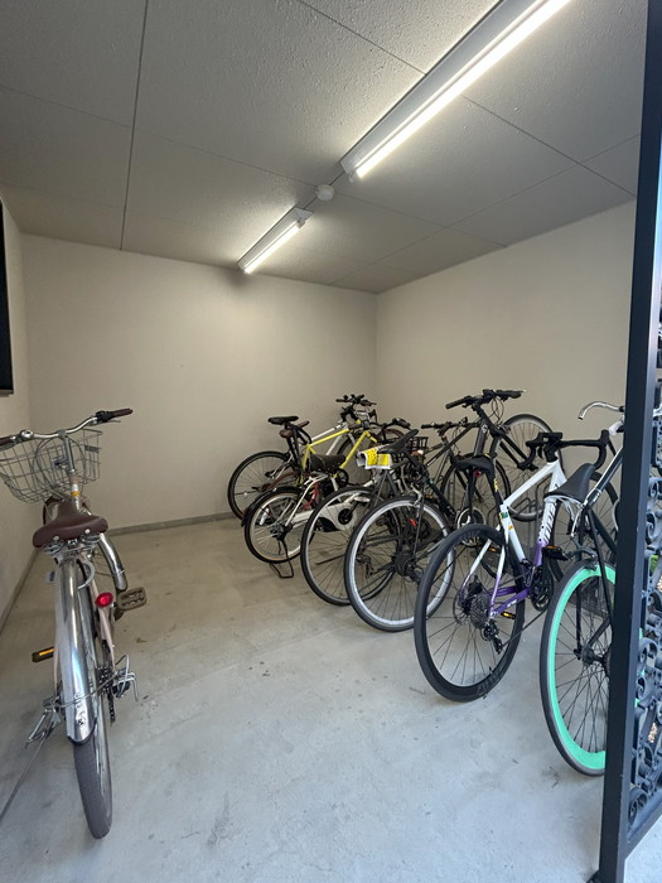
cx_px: 368
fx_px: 408
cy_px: 428
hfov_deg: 77.8
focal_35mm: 16
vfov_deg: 94.5
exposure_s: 1/99
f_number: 2.4
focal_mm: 1.54
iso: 320
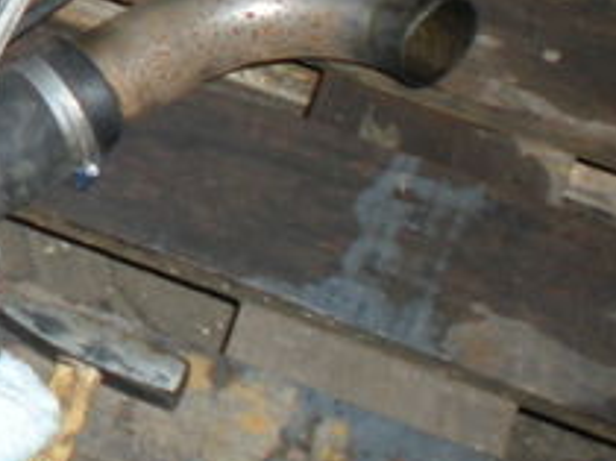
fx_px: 2062
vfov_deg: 12.5
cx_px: -252
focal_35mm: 116
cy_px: -82
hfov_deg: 15.9
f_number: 3.1
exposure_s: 1/60
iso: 152
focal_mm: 6.3
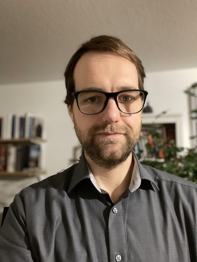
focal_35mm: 30
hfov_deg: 46.8
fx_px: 228
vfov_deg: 60.0
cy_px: 131
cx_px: 98
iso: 800
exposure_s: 1/20
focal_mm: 2.71
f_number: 2.2
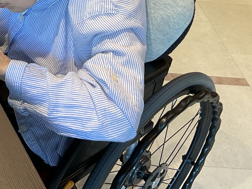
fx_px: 488
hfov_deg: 27.3
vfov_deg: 21.1
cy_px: -3
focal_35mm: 67
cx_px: 1
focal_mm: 3
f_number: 1.8
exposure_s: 1/50
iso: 40
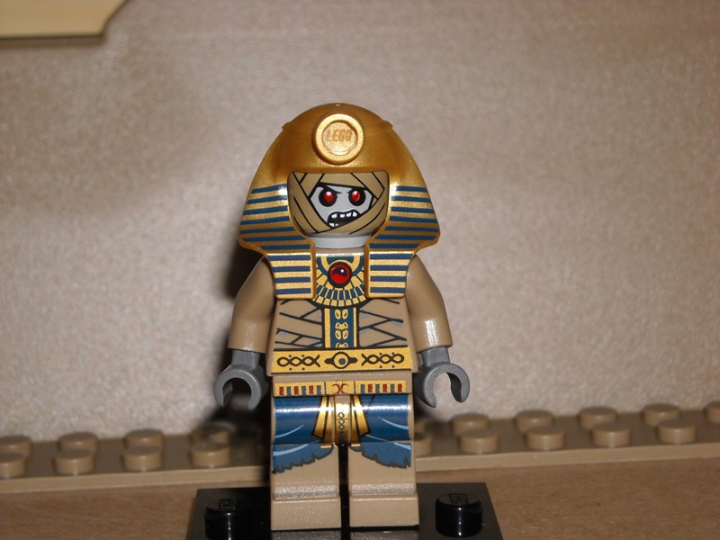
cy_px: 270
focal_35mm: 105
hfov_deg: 18.7
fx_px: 2184
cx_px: 360
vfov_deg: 14.1
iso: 64
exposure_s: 1/125
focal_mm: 17.1
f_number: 9.3
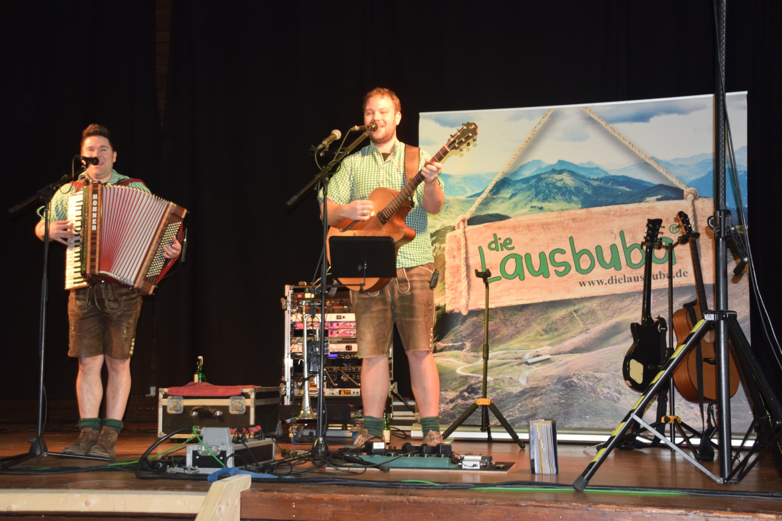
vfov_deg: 25.7
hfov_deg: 37.9
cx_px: 391
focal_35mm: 52
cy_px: 260
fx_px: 1140
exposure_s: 1/100
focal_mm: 35
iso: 800
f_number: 5
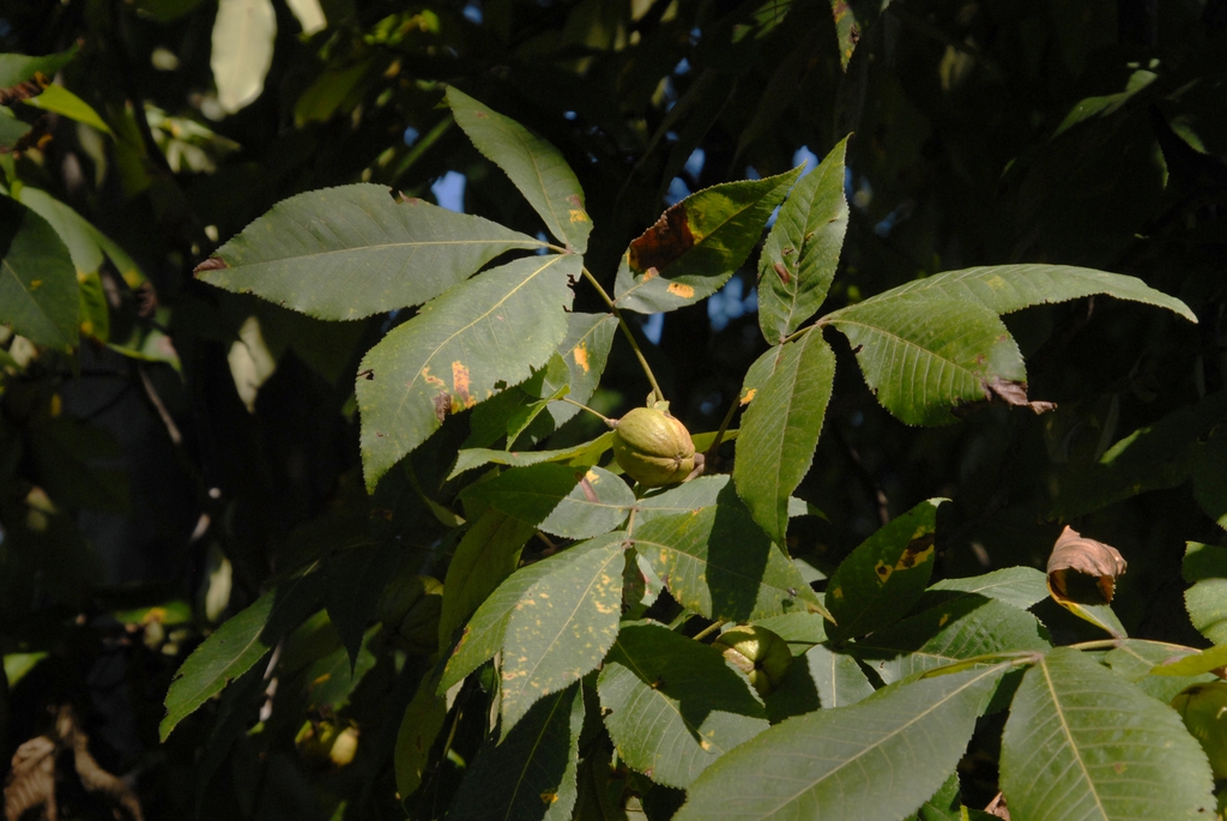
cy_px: 410
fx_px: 4708
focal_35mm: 138
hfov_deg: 14.8
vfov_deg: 10.0
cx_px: 614
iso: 400
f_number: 8
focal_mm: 92
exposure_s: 1/250
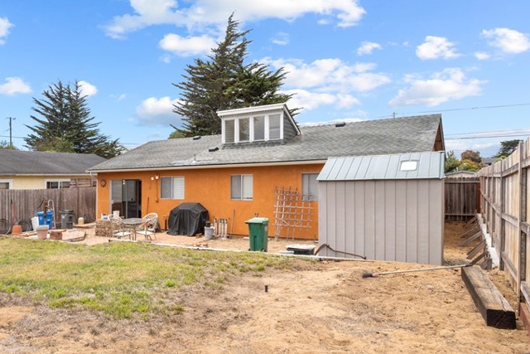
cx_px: 161
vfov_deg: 50.8
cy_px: 269
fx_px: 353
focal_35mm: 24
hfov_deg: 70.8
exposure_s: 1/640
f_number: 8
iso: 250
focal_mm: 10
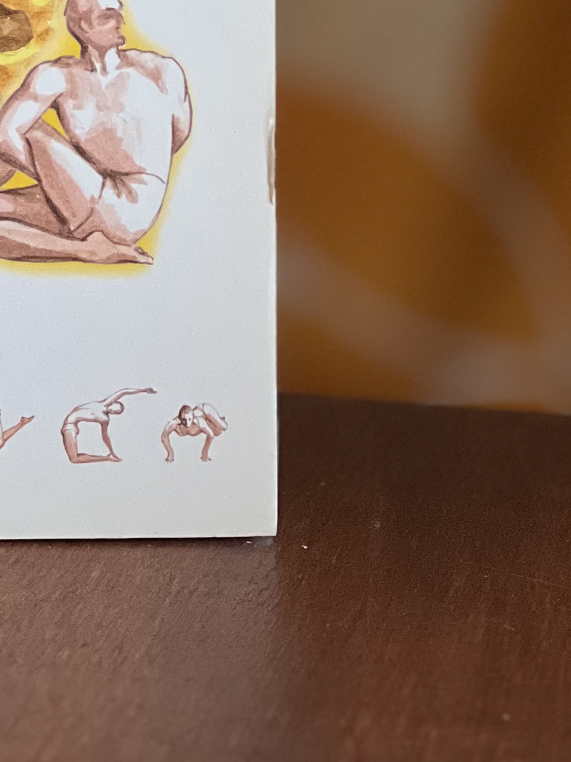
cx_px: -86
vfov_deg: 9.8
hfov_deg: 7.3
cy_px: 26
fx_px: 4423
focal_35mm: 201
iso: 250
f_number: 2.8
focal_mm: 9
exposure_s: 1/84
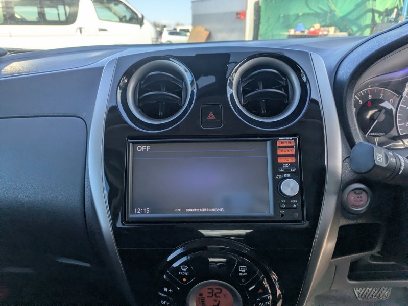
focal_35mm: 25
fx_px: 295
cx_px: 204
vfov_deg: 54.9
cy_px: 153
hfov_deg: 69.4
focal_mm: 5.43
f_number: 1.89
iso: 47
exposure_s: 1/764
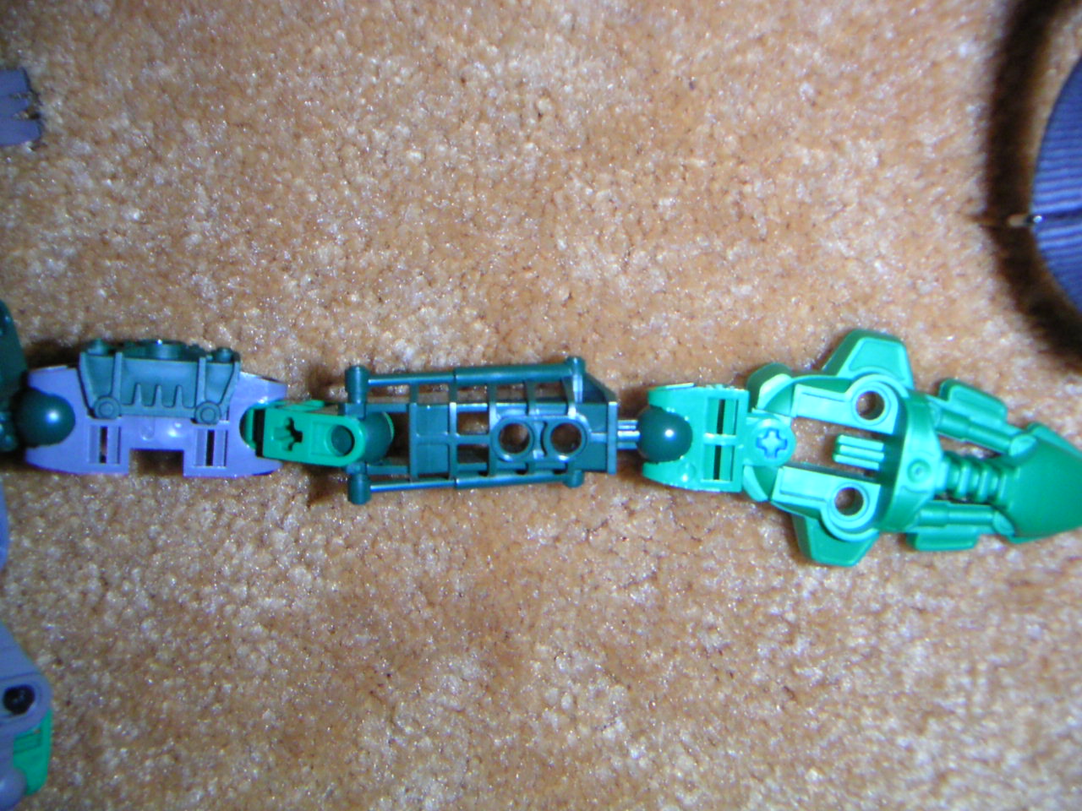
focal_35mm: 39
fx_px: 1219
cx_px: 541
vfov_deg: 36.8
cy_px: 406
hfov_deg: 47.9
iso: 200
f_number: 6.7
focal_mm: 5.1
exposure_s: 1/45
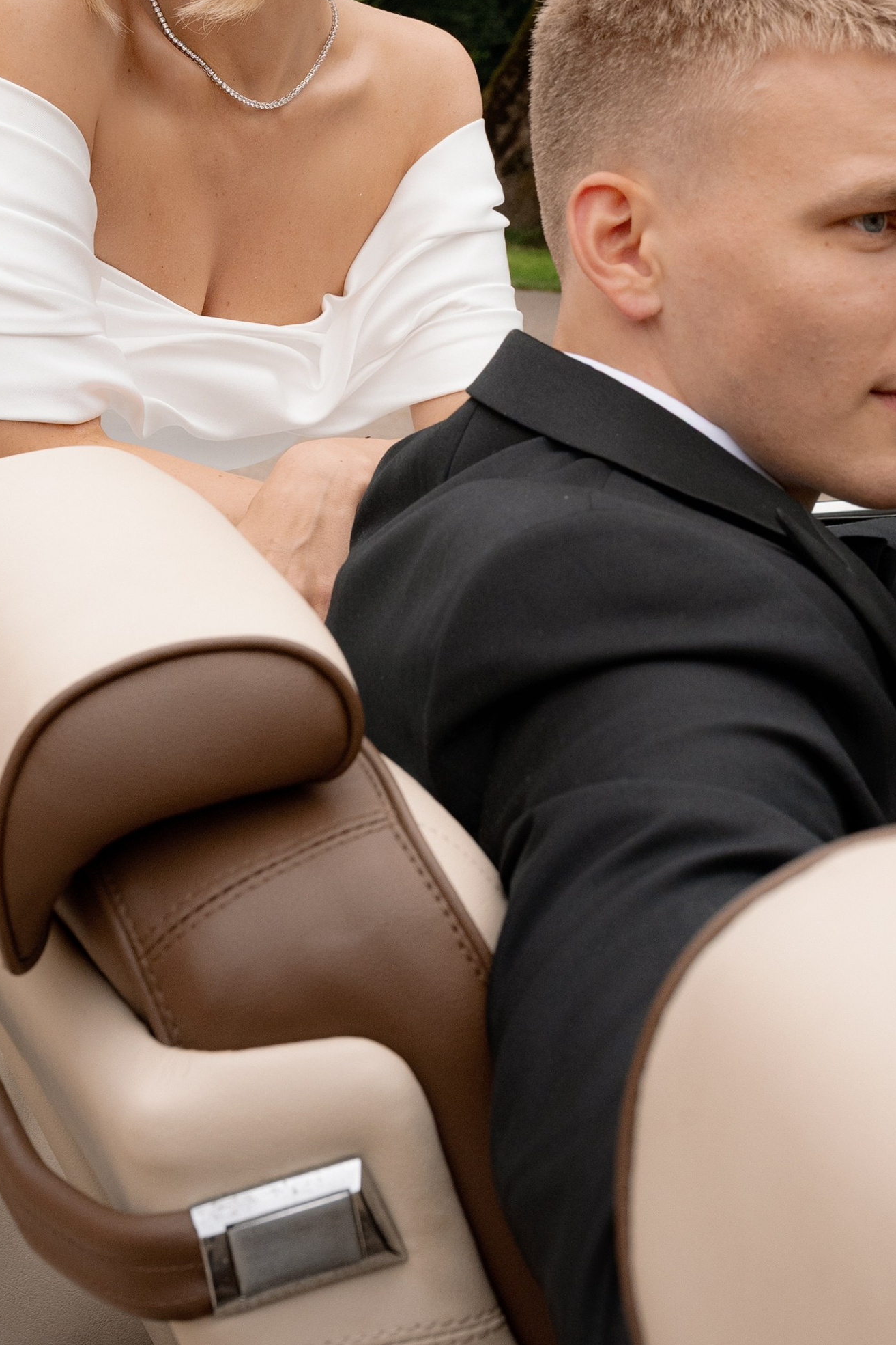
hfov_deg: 17.5
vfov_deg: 25.3
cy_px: 161
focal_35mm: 78
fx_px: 2911
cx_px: 484
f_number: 9
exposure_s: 1/500
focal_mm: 40
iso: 800
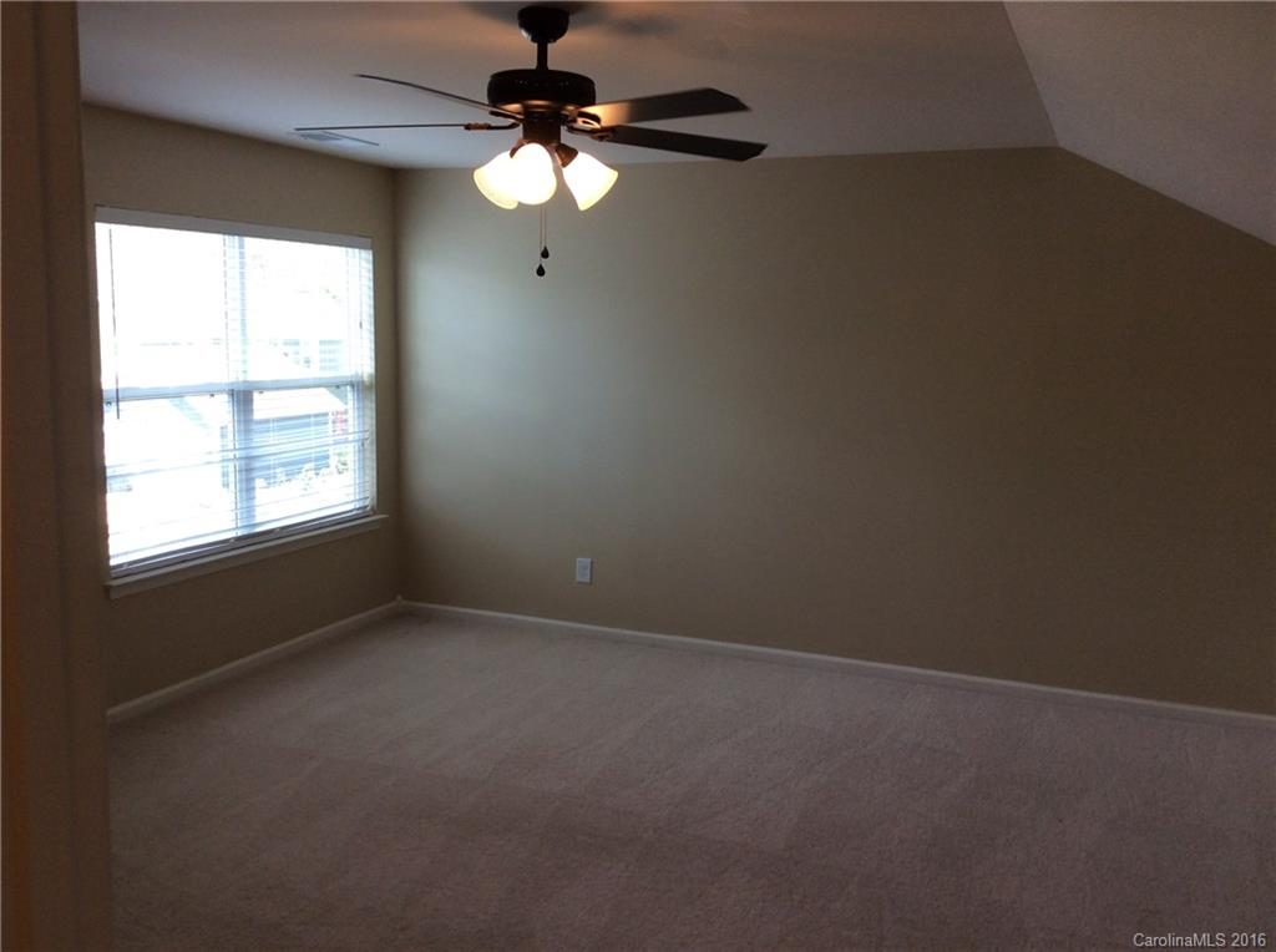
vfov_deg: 44.0
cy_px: 476
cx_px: 638
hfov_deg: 56.9
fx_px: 1177
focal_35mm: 32
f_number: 2.4
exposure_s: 1/60
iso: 40
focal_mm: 3.3
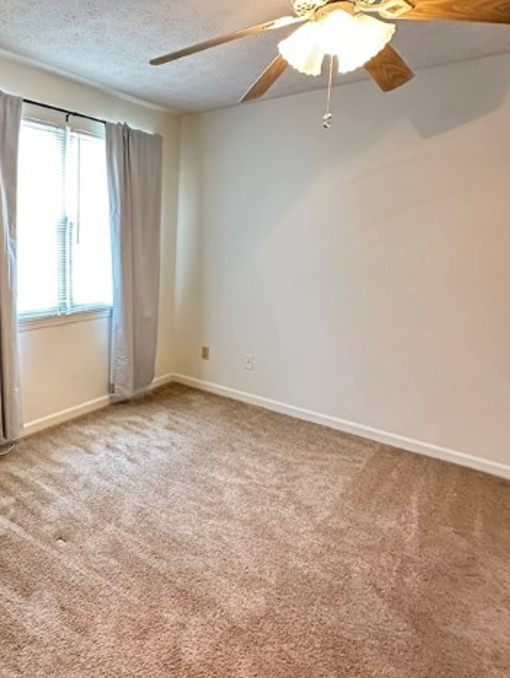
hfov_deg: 56.3
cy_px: 293
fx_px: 451
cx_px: 134
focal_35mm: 23
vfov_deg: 73.5
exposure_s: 1/60
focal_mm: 2.22
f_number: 2.2
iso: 640
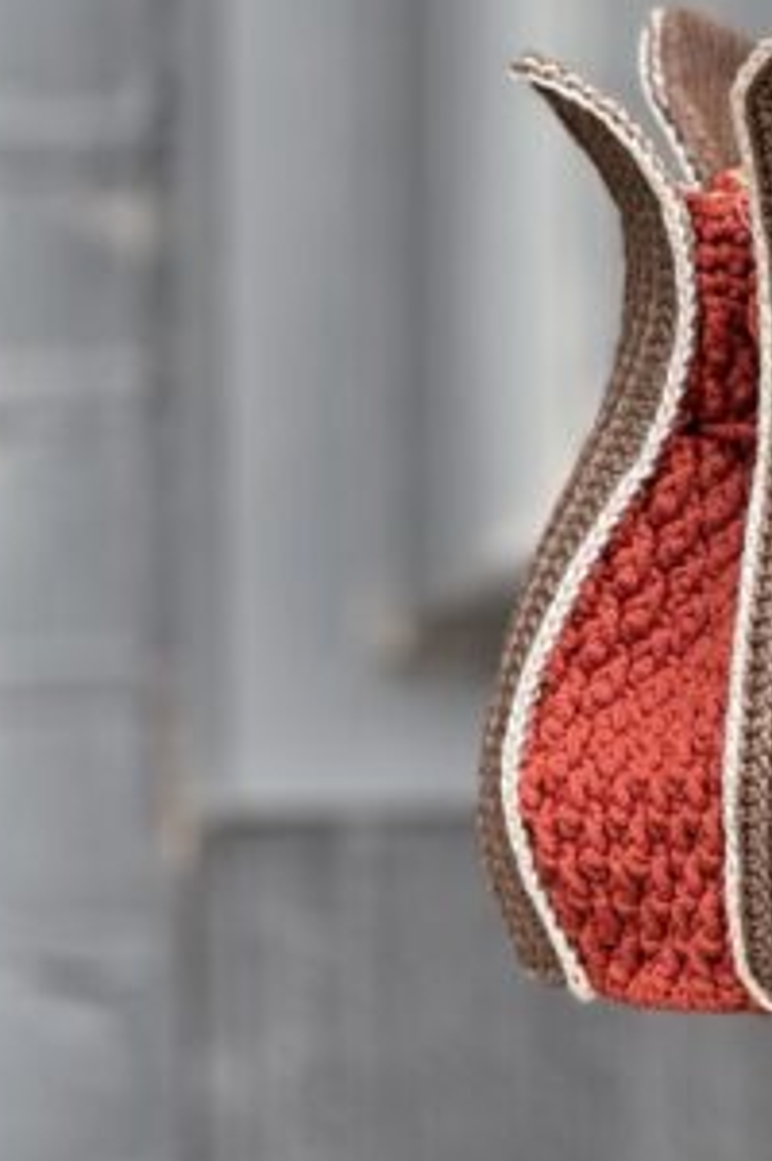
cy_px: 397
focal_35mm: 332
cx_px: 1104
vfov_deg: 6.2
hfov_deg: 4.1
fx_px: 10703
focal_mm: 15.66
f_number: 2.8
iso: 50
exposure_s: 1/112
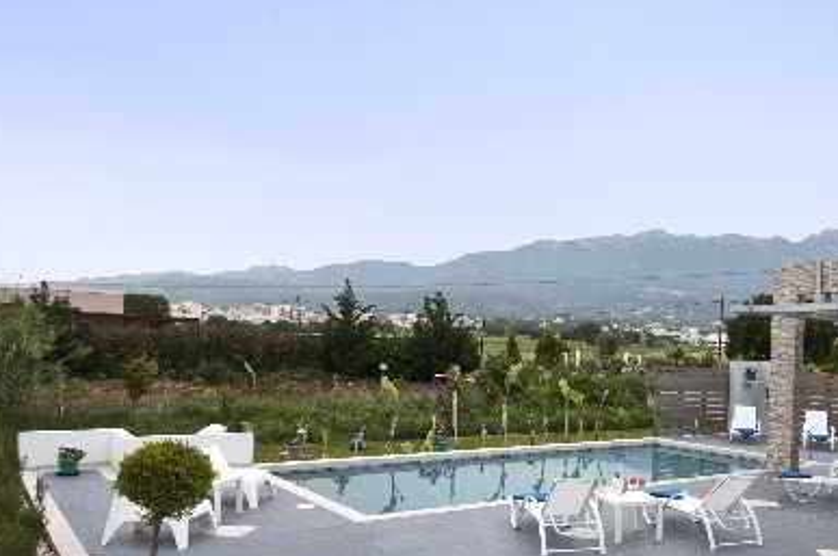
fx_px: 721
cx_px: 539
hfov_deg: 59.3
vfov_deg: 42.1
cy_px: 323
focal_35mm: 31
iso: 100
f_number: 6.3
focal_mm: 10
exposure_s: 1/200
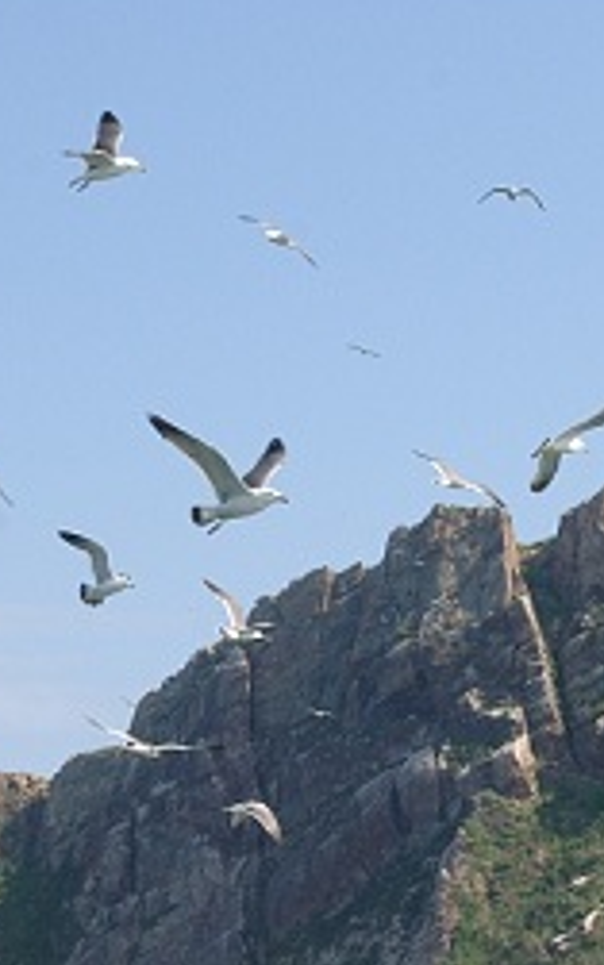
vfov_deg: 14.3
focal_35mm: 146
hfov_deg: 9.0
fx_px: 3843
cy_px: 692
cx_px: 542
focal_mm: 40
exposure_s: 1/250
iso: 250
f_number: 10
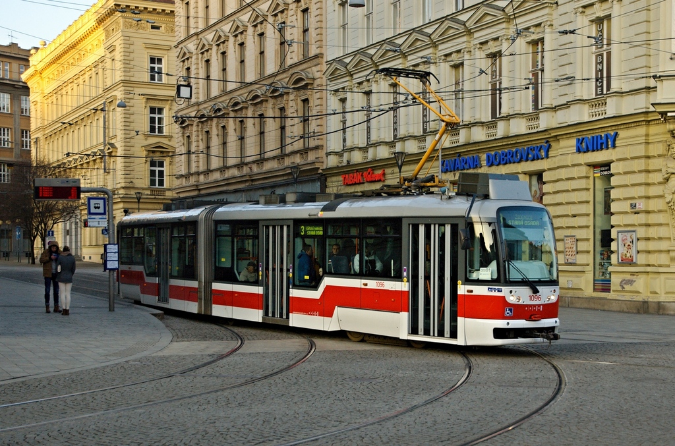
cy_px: 223
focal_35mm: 46
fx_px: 870
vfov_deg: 28.8
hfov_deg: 42.4
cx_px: 338
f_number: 5
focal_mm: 31
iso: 400
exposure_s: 1/200
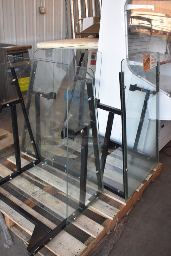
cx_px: 69
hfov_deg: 39.9
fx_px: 235
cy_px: 127
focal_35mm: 33
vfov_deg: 57.2
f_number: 3.5
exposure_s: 1/250
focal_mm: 18
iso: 560
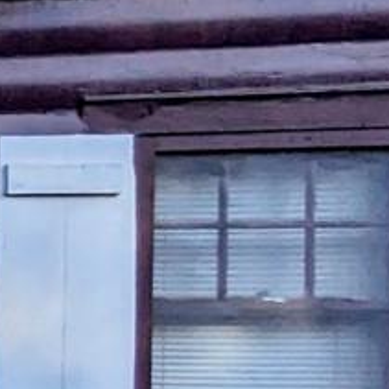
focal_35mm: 137
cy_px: 337
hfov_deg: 6.9
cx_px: -1429
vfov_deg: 12.7
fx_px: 1742
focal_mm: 2.22
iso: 34
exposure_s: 1/480
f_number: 2.2
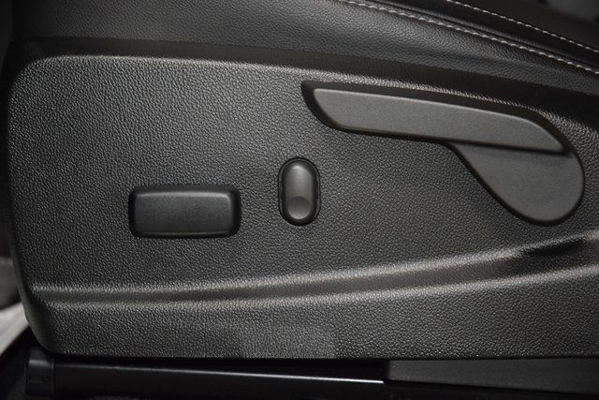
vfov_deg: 13.0
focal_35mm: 105
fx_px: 1747
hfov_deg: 19.5
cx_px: 300
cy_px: 200
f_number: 4.5
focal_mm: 70
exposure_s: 1/60
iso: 2200
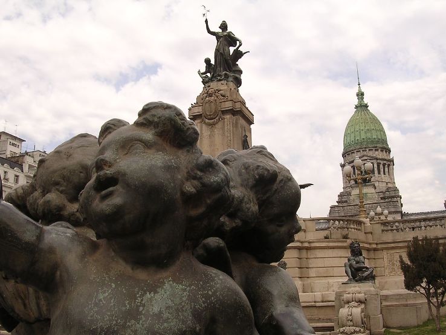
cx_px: 223
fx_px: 490
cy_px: 168
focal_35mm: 38
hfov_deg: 49.0
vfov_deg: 37.7
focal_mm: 5.8
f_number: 5.6
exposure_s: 1/254
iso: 100
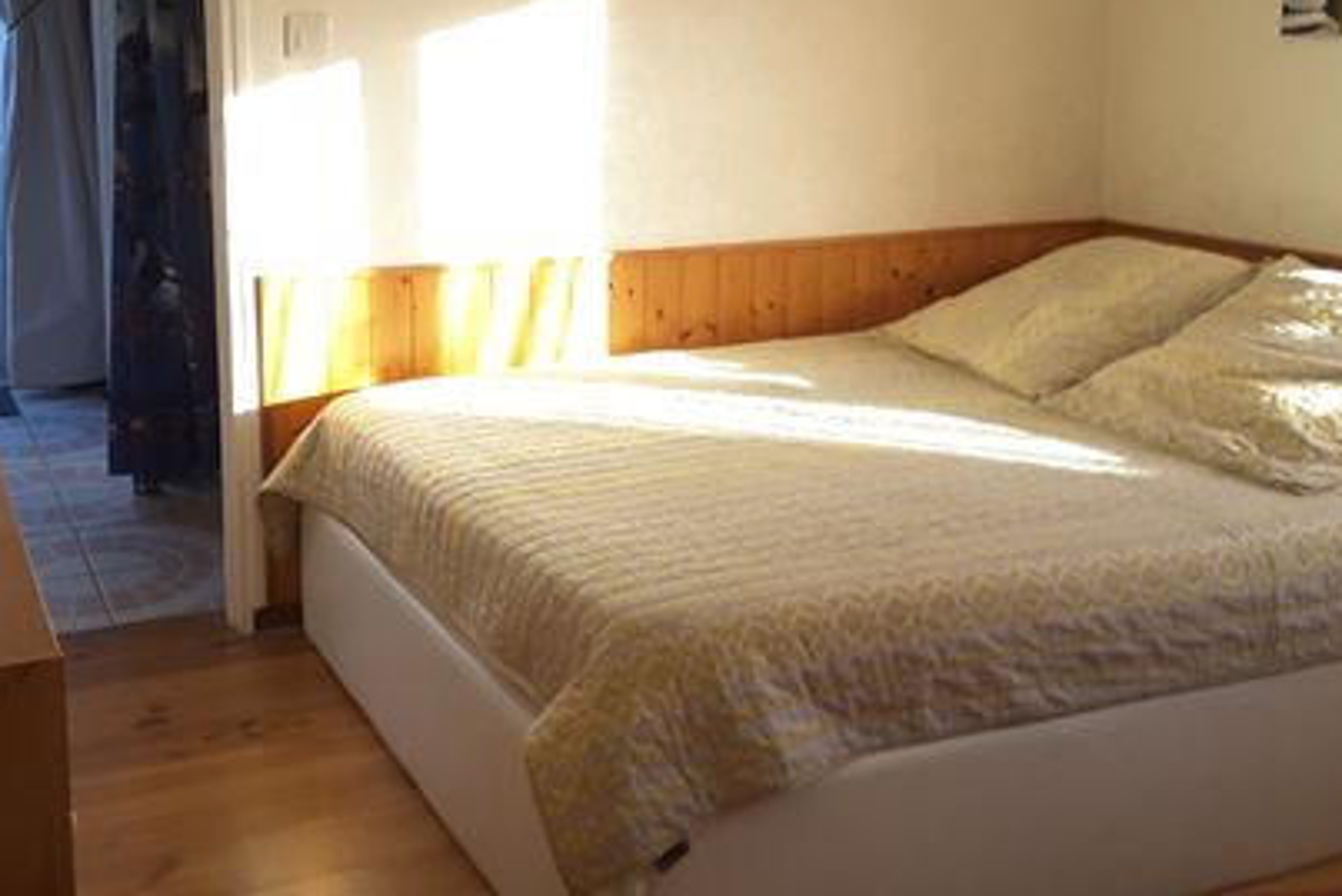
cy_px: 286
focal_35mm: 48
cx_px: 623
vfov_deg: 27.9
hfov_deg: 41.1
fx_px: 1790
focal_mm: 2.9
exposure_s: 1/100
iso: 80
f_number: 1.9
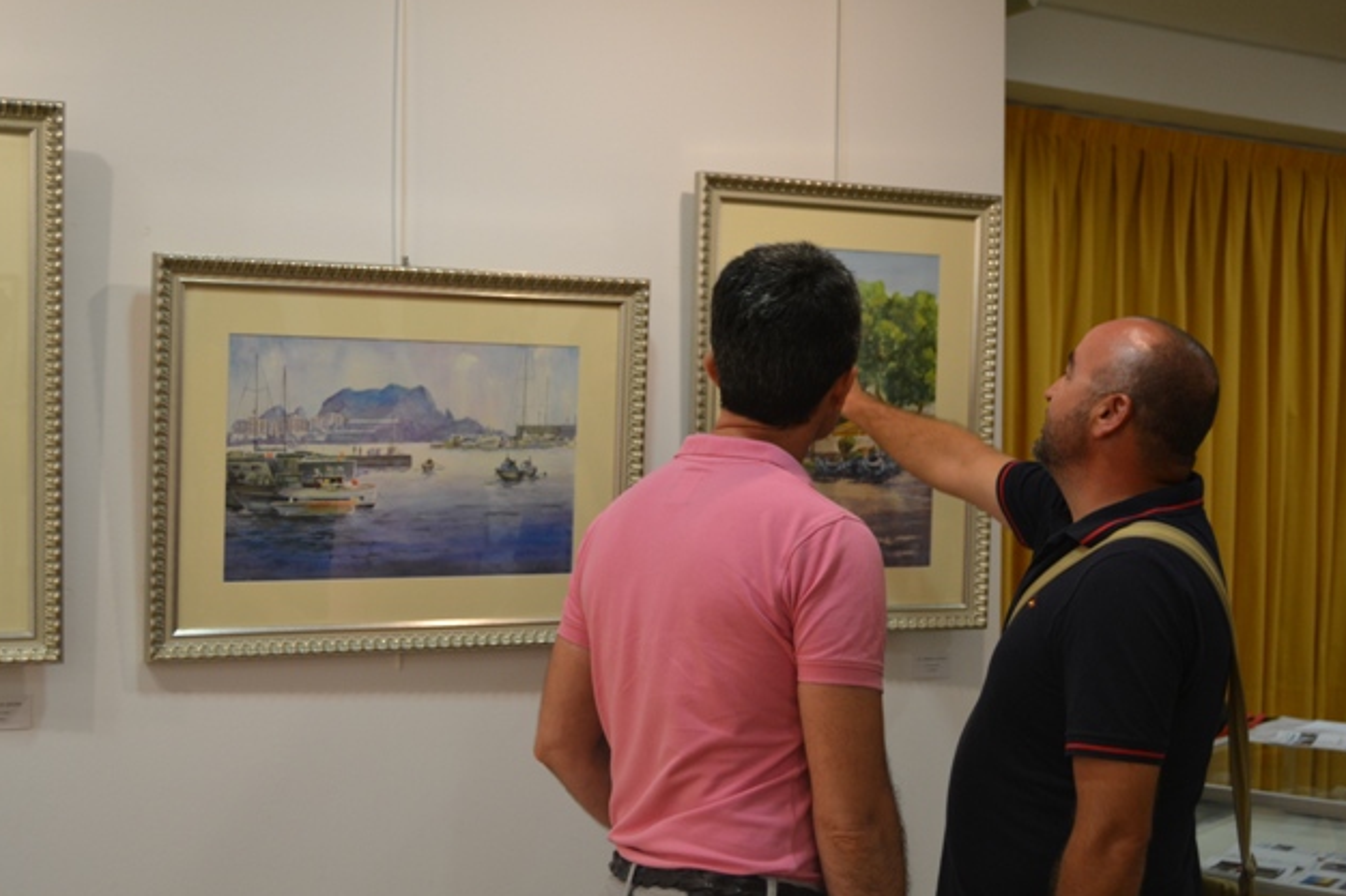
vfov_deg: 29.2
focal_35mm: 46
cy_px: 448
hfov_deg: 42.8
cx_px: 686
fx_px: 1719
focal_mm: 30
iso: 500
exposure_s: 1/60
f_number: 4.2
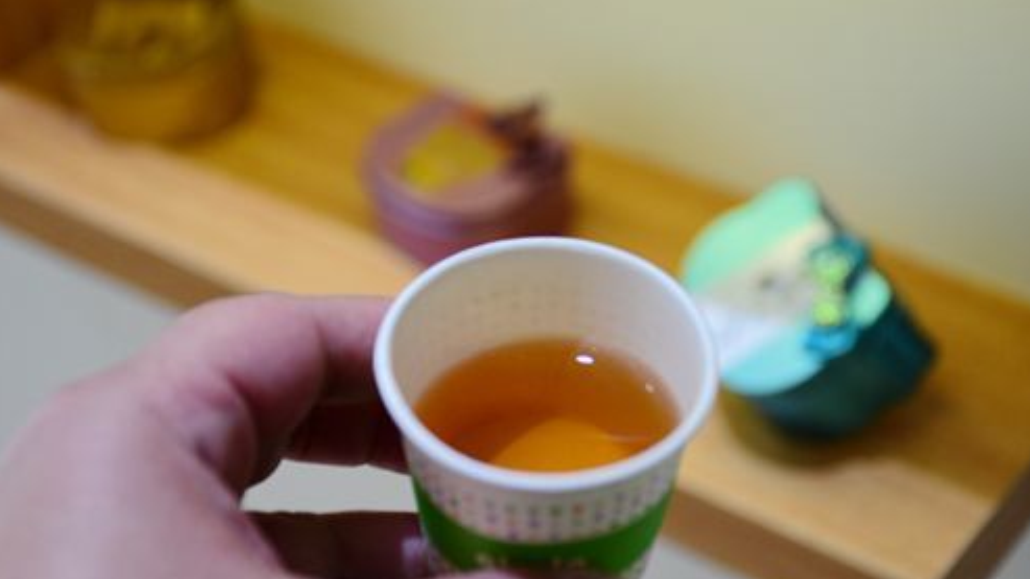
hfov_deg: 25.6
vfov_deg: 14.6
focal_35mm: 83
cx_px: 516
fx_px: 2266
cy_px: 307
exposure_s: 1/80
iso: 1100
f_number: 5.6
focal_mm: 52
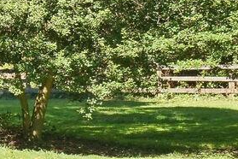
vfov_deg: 6.3
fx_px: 1434
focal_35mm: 217
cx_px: -467
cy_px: -79
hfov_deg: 8.1
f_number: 9
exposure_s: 1/500
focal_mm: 35
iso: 640
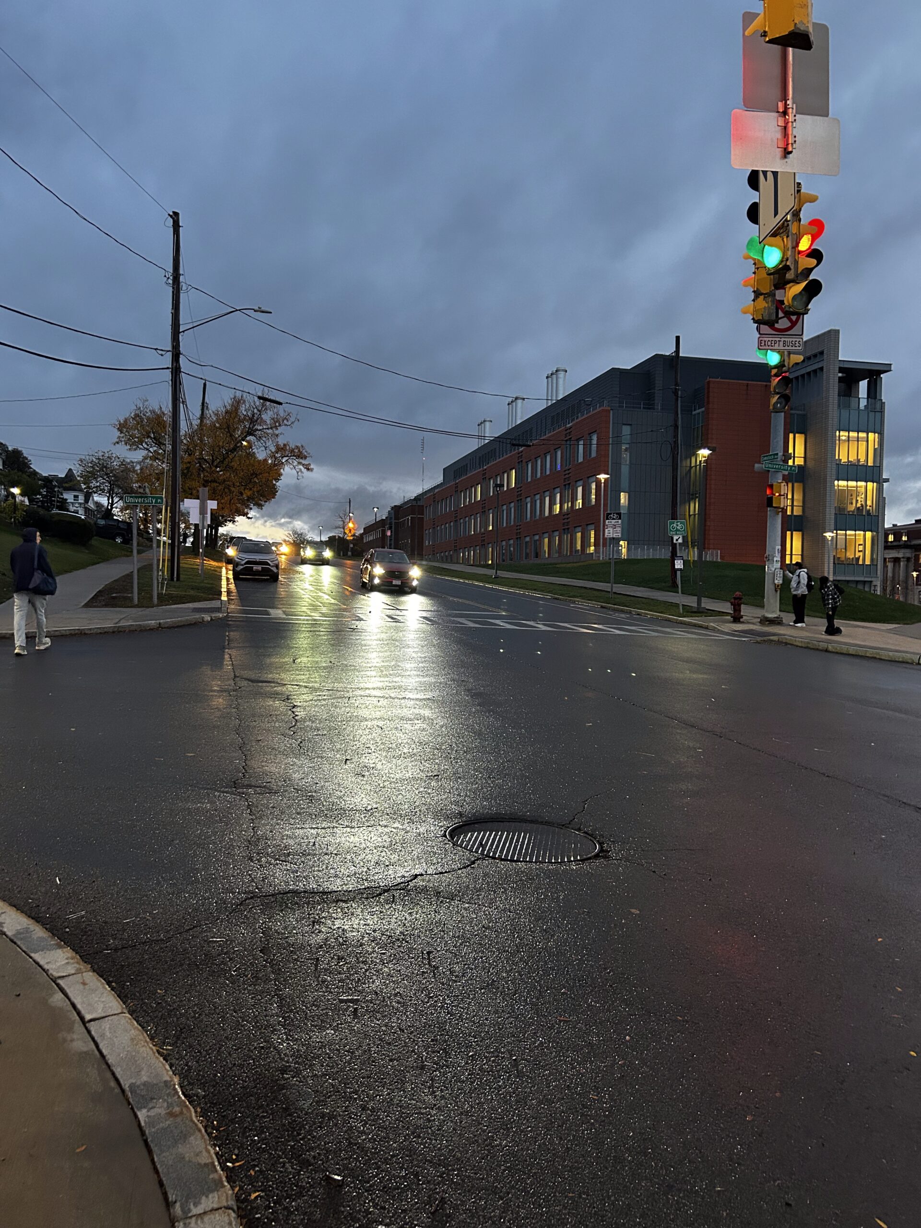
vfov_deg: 67.3
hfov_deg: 53.1
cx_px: 460
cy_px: 614
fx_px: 922
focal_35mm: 26
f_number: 1.5
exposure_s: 1/60
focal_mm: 5.7
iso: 400
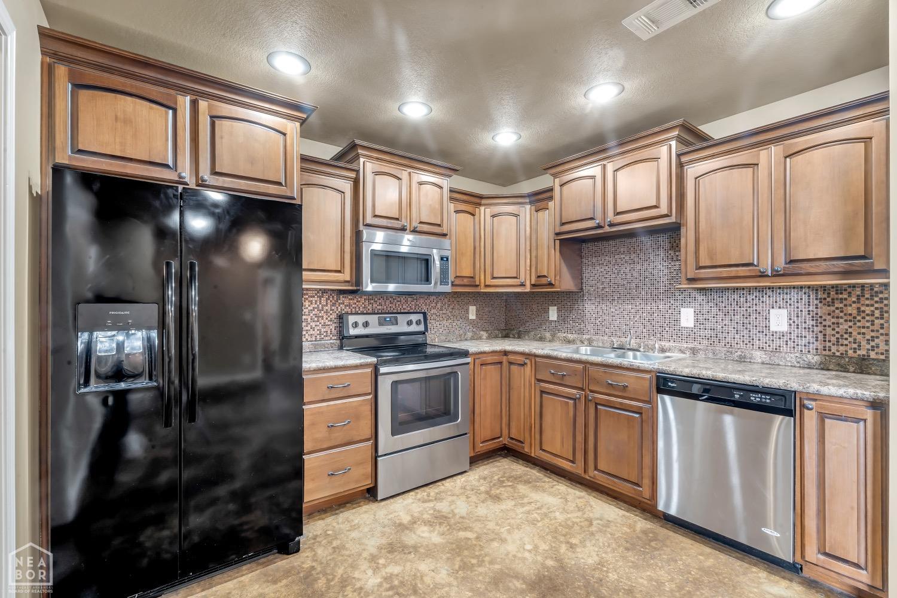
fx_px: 399
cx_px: 448
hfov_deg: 96.7
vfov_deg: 73.7
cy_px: 299
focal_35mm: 16
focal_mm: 16
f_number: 18
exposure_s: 20
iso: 100
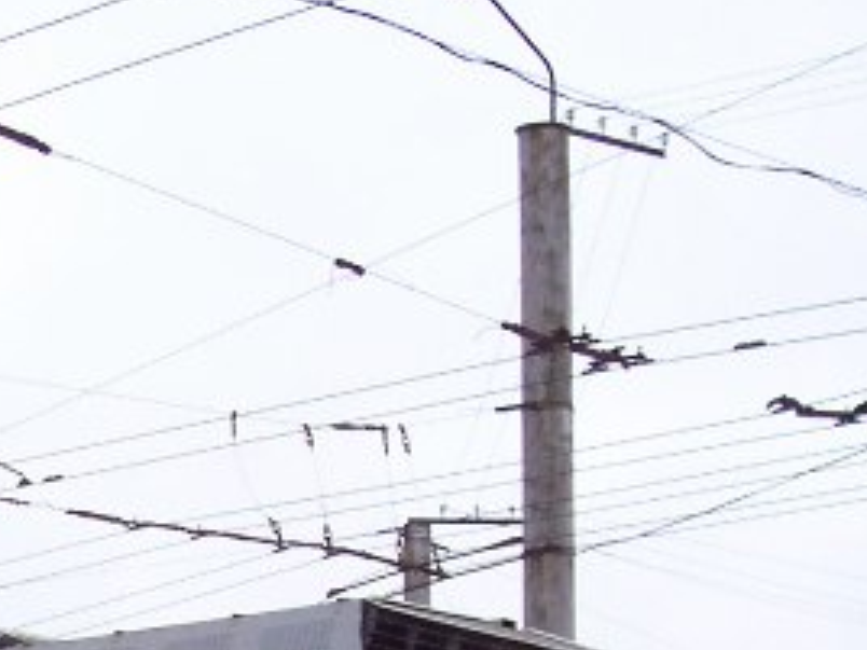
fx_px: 3256
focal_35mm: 130
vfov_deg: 11.0
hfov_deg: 14.9
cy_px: 964
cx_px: 0
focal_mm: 5.6
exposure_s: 1/246
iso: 80
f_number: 2.7
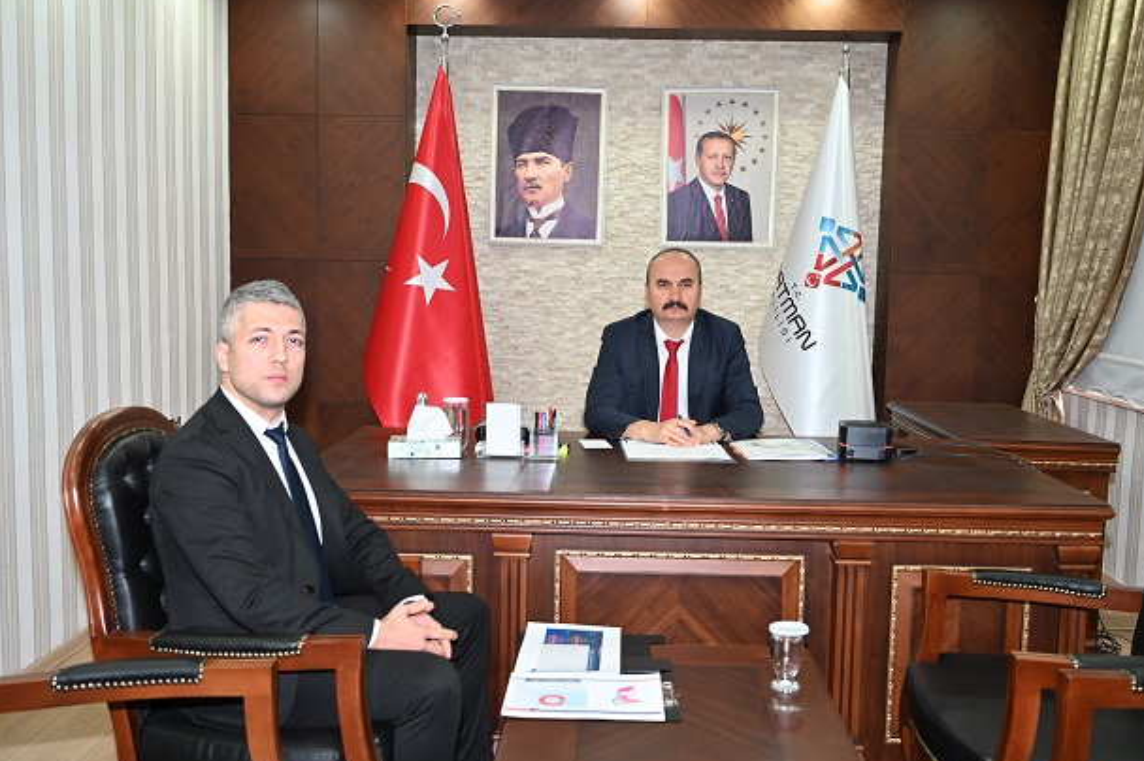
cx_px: 585
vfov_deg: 38.8
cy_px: 382
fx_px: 1080
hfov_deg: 55.8
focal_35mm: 34
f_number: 4
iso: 1400
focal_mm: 33
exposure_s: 1/60
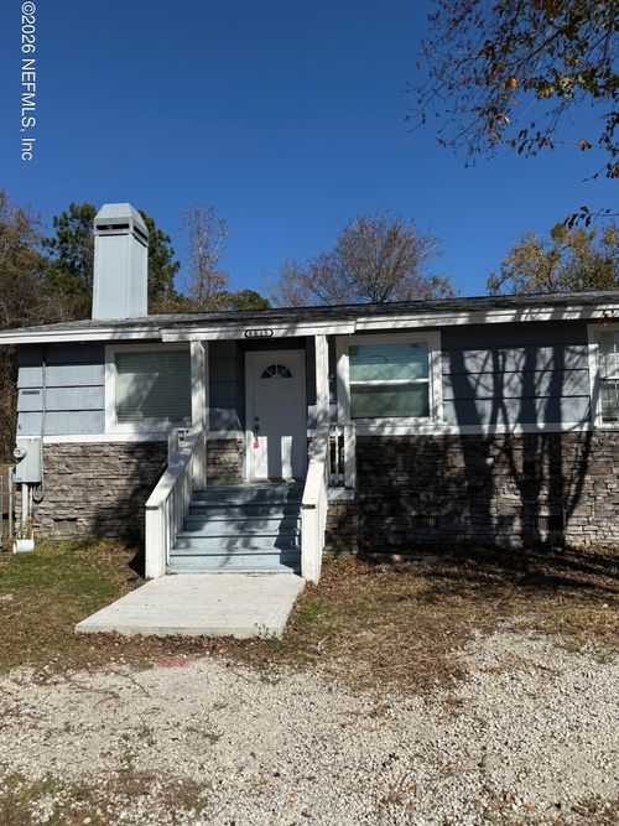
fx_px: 572
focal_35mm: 24
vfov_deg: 71.6
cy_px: 413
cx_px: 310
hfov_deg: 56.8
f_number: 1.78
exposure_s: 1/7353
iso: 80
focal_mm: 6.76
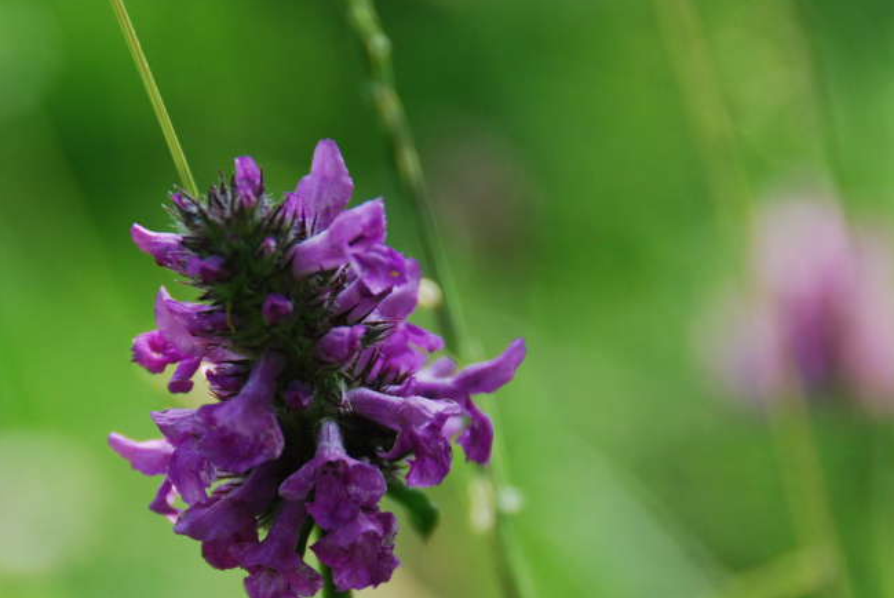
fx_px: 11756
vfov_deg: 2.9
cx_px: 304
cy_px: 455
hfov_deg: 4.4
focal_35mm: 473
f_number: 5.6
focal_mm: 200
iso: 400
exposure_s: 1/400
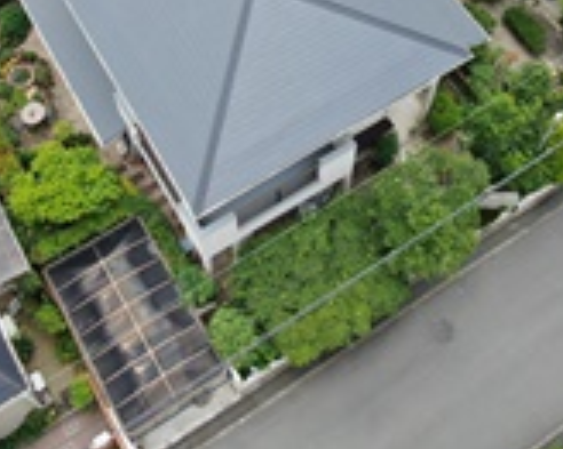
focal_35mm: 52
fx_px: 866
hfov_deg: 36.0
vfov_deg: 27.5
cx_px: 278
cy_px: 7
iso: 110
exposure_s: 1/500
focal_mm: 4.48
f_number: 2.8
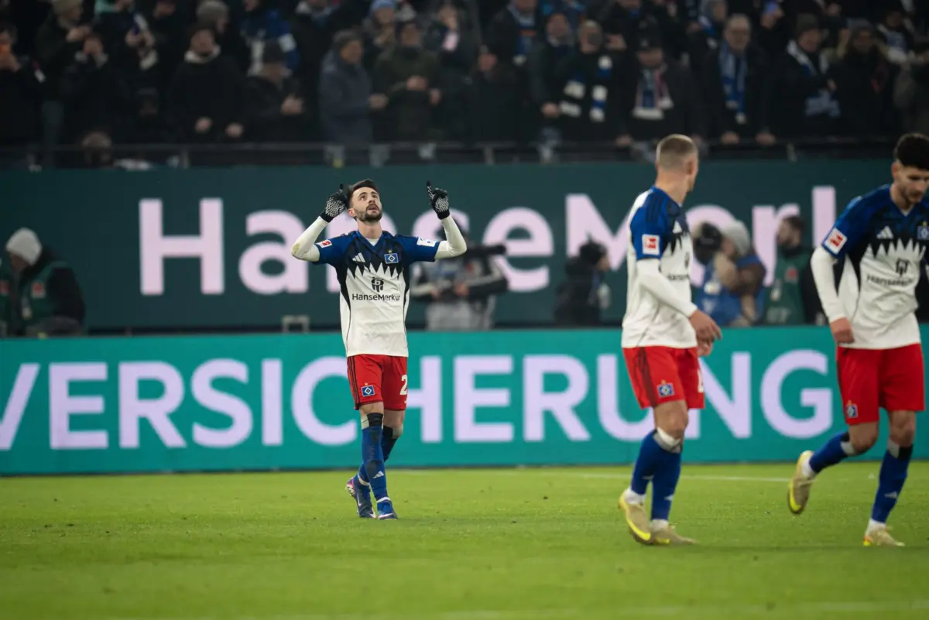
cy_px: 310
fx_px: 15488
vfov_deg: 2.3
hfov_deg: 3.4
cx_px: 464
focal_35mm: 600
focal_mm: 400
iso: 1000
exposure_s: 1/1000
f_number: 2.8
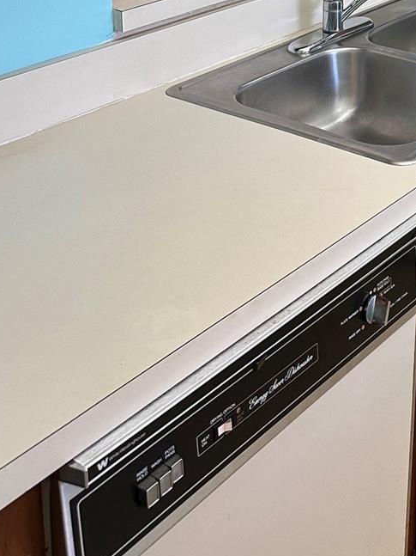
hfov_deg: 24.0
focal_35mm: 57
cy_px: -98
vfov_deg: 29.4
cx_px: 456
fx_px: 914
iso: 160
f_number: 1.78
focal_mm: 6.86
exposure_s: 1/60
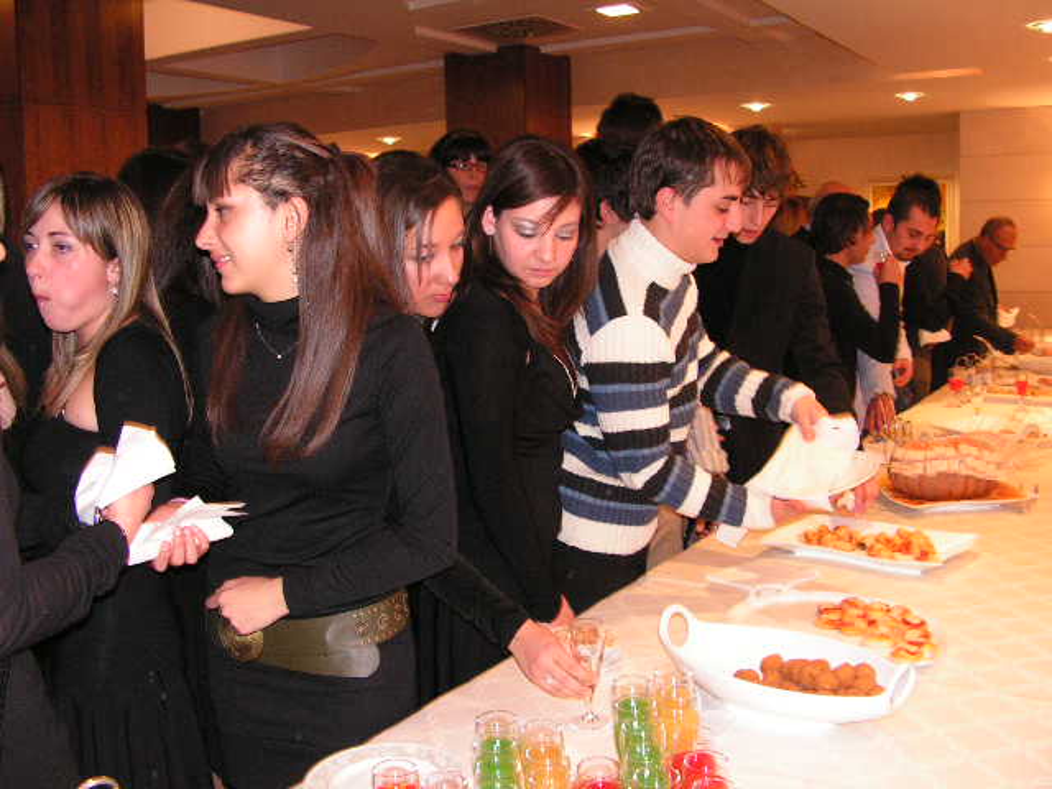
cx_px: 526
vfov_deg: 39.7
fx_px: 1094
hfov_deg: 51.4
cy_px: 394
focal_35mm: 36
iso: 200
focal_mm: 6
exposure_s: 1/40
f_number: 3.2
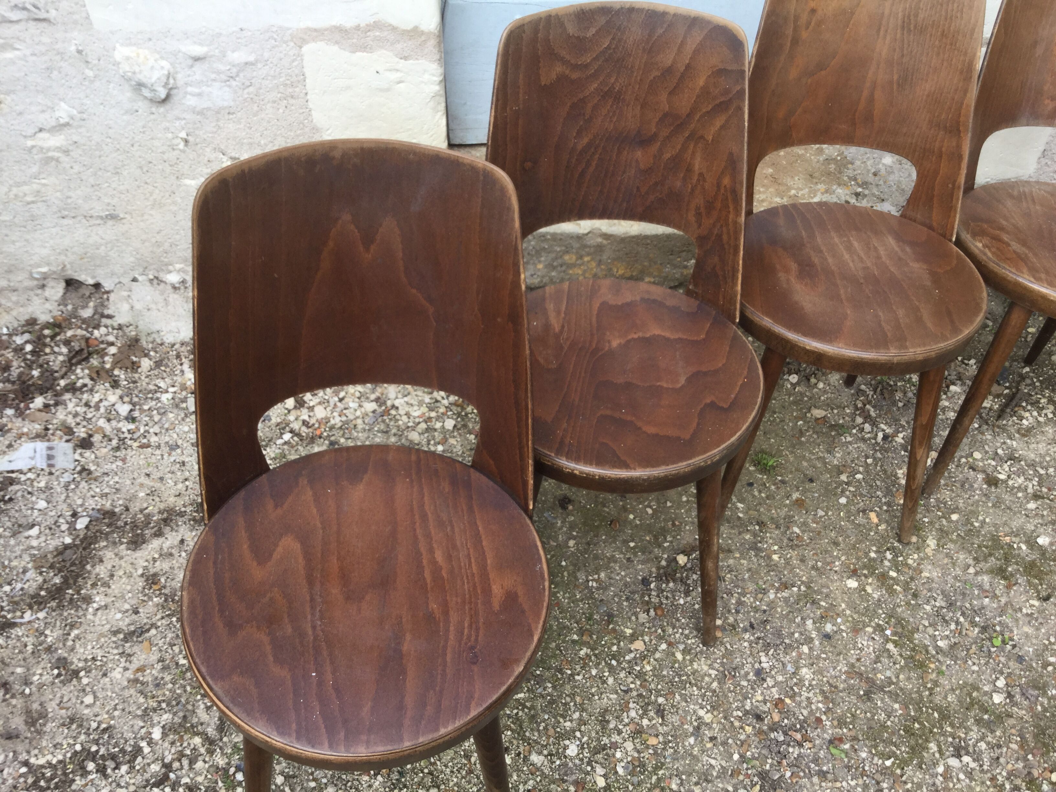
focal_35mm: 31
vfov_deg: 45.4
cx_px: 528
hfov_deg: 58.4
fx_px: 946
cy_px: 396
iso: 25
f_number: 2.4
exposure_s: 1/50
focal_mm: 3.3
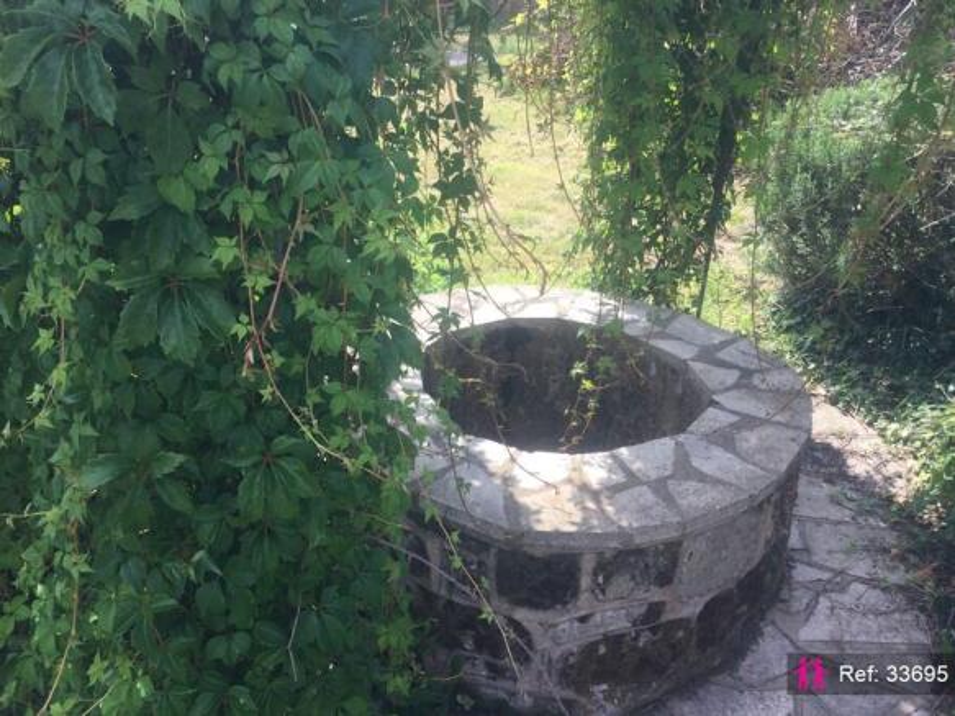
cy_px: 358
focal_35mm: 31
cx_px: 478
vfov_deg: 45.4
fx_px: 855
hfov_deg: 58.4
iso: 25
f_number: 2.4
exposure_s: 1/503
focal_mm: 3.3
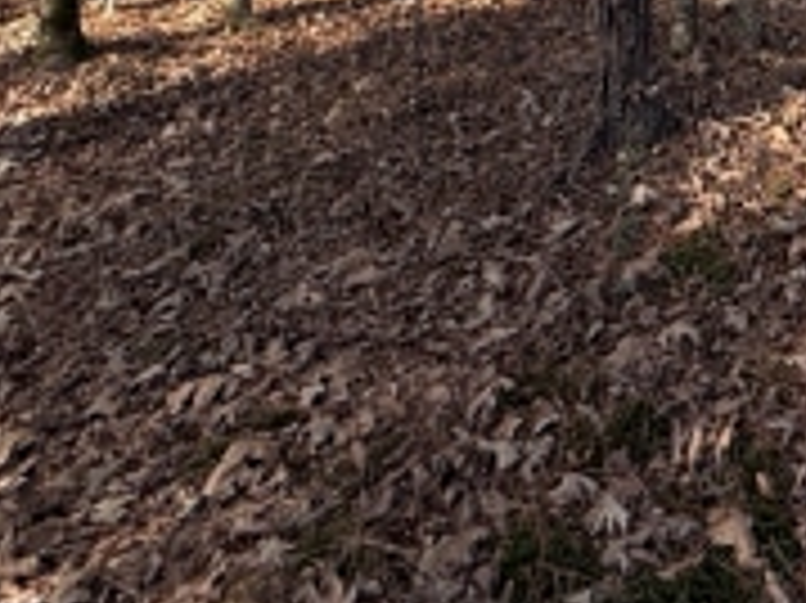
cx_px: 982
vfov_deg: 21.3
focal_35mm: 50
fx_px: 1163
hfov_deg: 31.6
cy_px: -432
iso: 64
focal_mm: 2.22
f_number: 2.2
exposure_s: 1/262
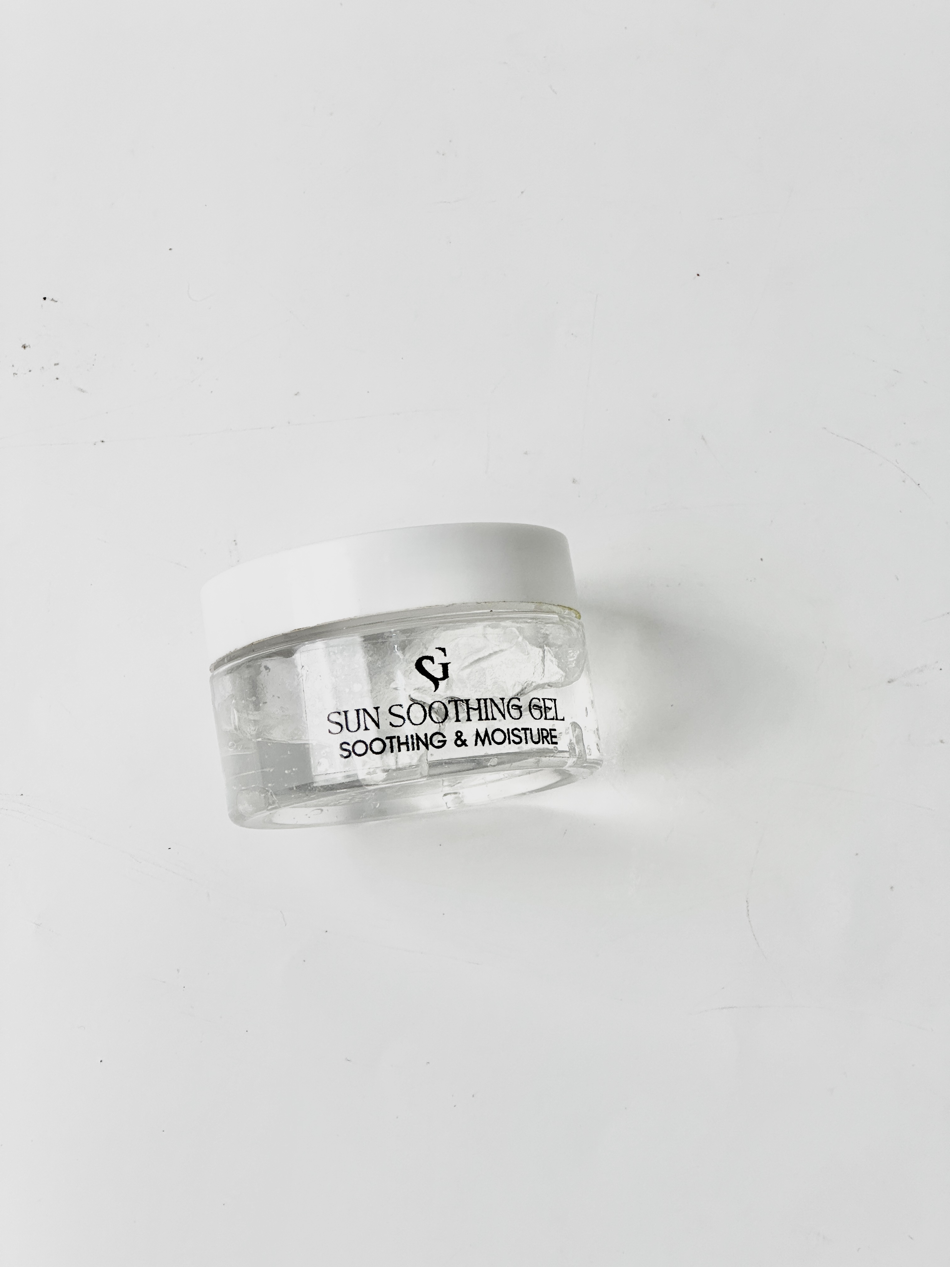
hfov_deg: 19.1
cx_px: 475
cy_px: 634
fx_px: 2818
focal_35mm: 77
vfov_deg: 25.3
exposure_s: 1/99
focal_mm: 9
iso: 50
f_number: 2.8
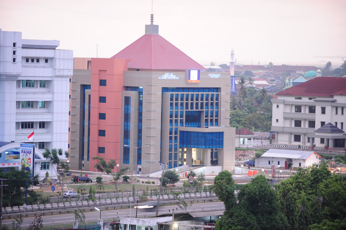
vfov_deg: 6.9
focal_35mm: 200
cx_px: 173
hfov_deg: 10.3
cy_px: 115
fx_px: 1921
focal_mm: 200
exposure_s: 1/5
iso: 400
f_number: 3.5
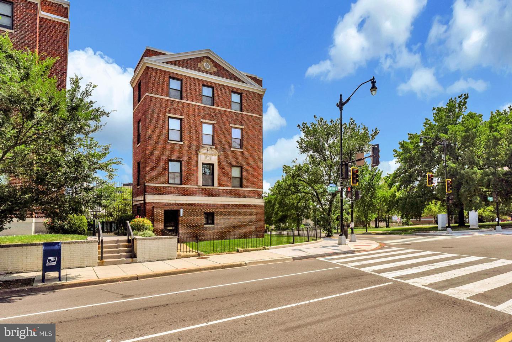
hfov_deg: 81.2
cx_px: 256
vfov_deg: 59.5
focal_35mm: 21
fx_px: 299
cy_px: 171
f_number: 8
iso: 640
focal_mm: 21
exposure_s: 1/1250
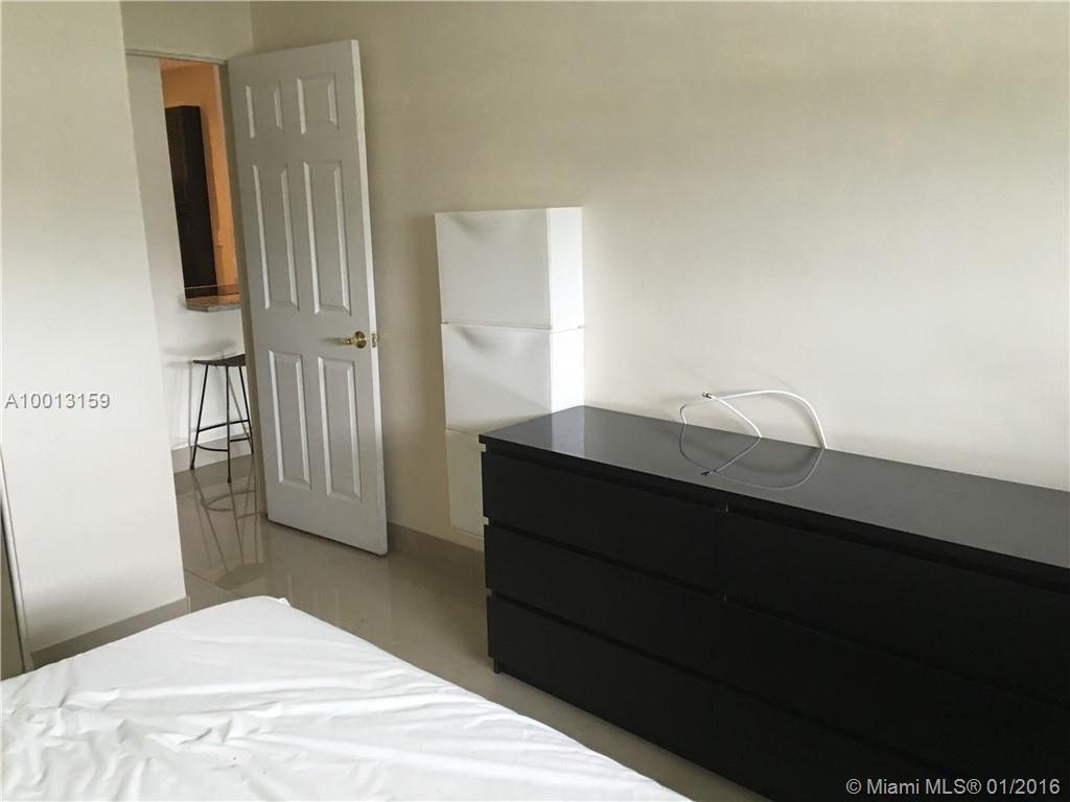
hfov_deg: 61.7
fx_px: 896
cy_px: 401
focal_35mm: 29
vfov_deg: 48.2
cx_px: 535
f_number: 2.2
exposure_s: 1/15
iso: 100
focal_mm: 4.15
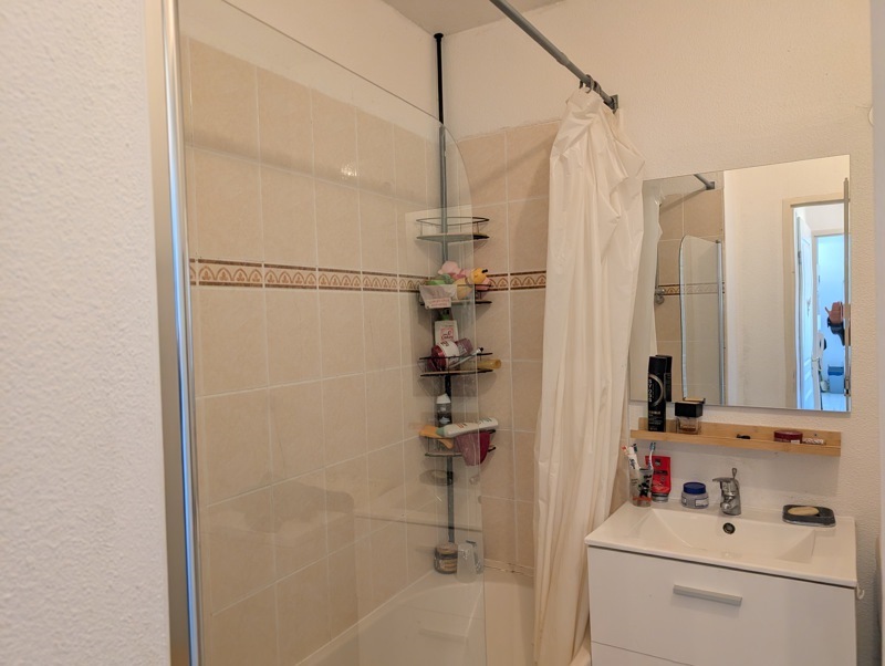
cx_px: 442
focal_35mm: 24
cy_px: 333
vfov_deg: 56.9
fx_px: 614
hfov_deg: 71.5
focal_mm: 6.9
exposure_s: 1/90
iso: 62
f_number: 1.68
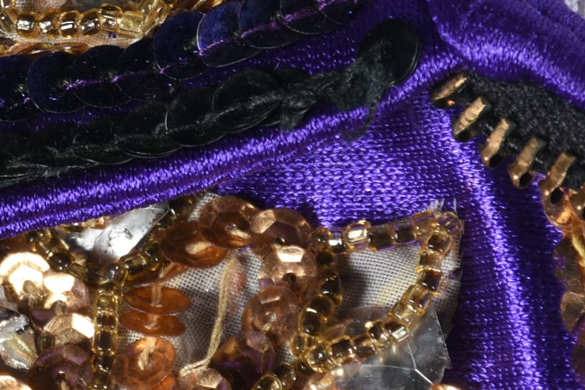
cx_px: -235
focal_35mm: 649
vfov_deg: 2.1
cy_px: -89
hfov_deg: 3.2
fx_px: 10545
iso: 320
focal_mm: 140
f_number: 13
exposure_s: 1/125
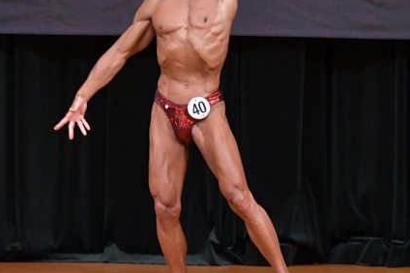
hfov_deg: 4.2
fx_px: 5622
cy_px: 92
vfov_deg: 2.8
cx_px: 230
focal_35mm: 494
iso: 5000
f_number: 5.6
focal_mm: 180
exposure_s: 1/400
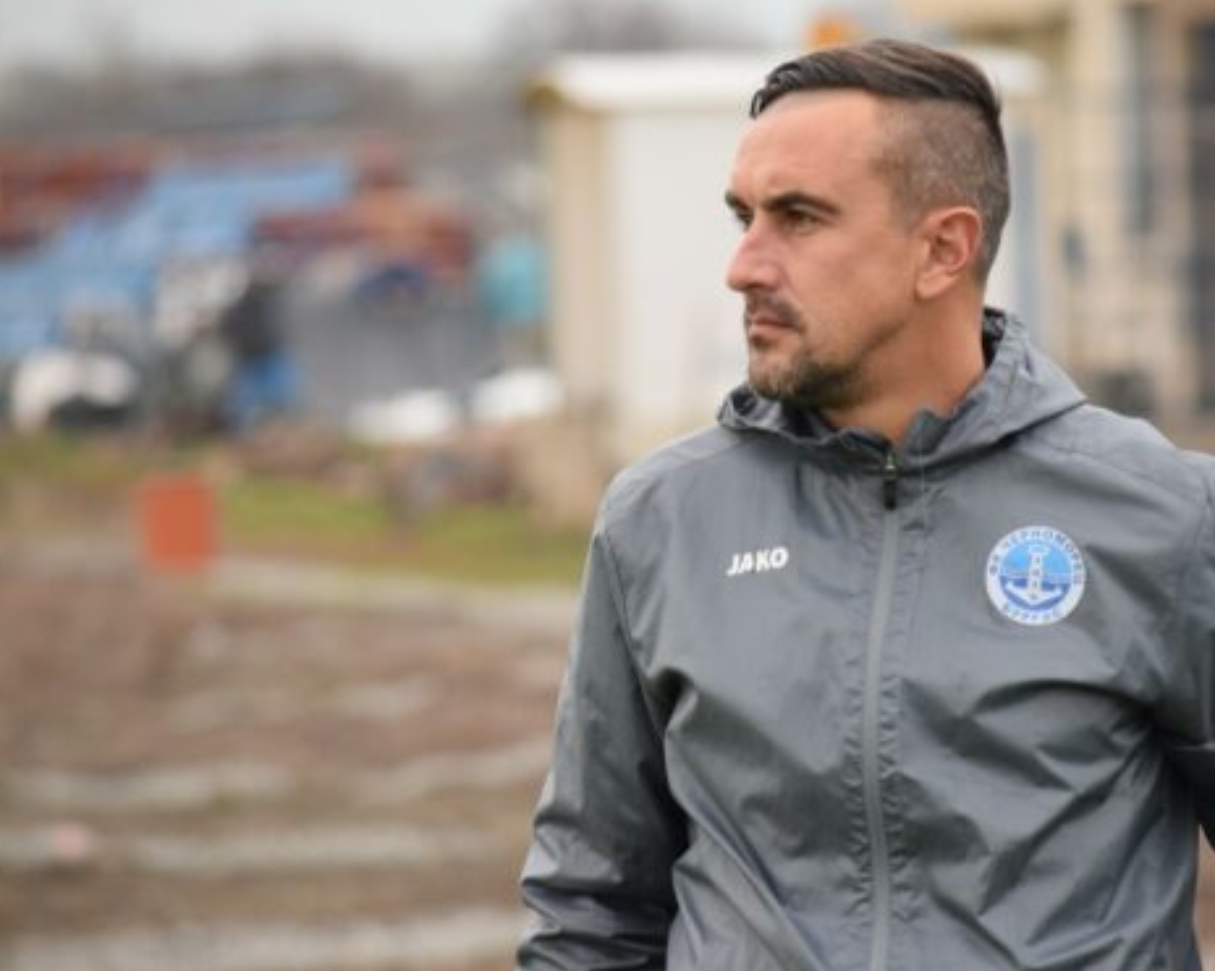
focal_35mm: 344
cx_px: 786
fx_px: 12367
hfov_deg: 5.6
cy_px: 474
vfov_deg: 4.5
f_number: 5
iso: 1600
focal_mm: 180
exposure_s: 1/640
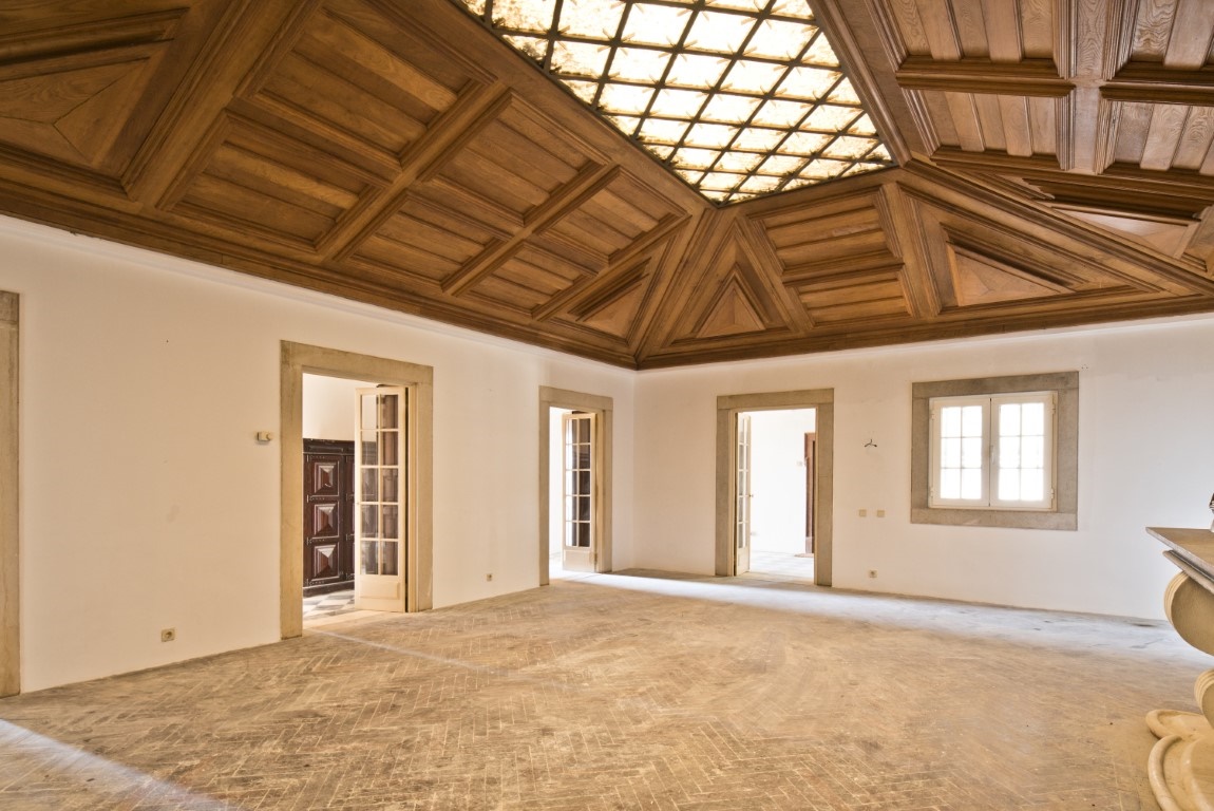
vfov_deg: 64.6
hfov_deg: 86.9
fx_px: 641
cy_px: 406
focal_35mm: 19
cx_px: 607
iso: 200
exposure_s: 1/1.25
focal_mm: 19
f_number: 9
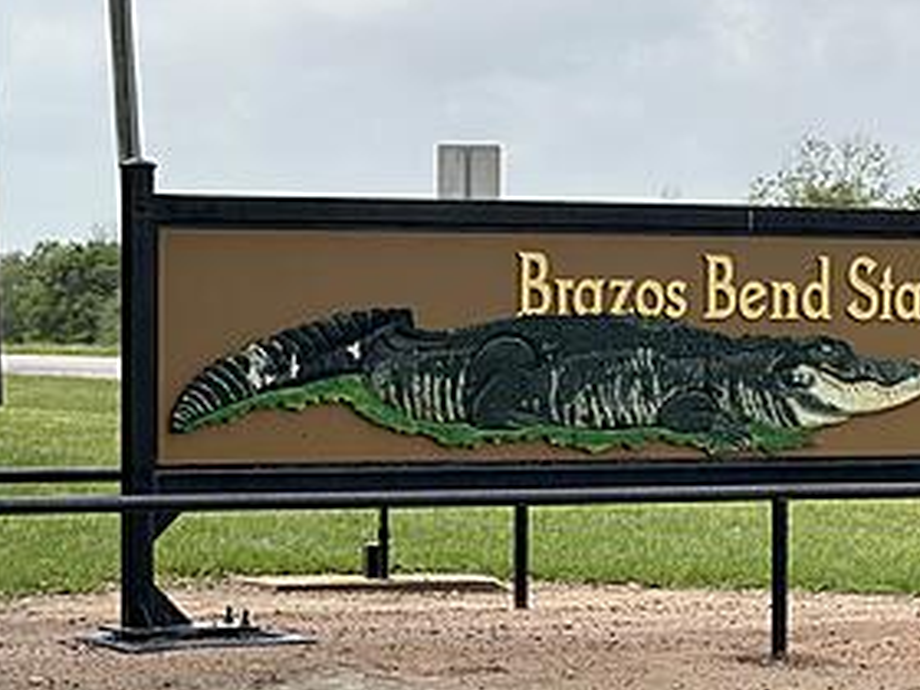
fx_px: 2924
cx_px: 618
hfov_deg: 17.8
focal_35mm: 110
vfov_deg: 13.5
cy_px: 401
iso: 32
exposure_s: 1/763
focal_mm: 9
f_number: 2.8
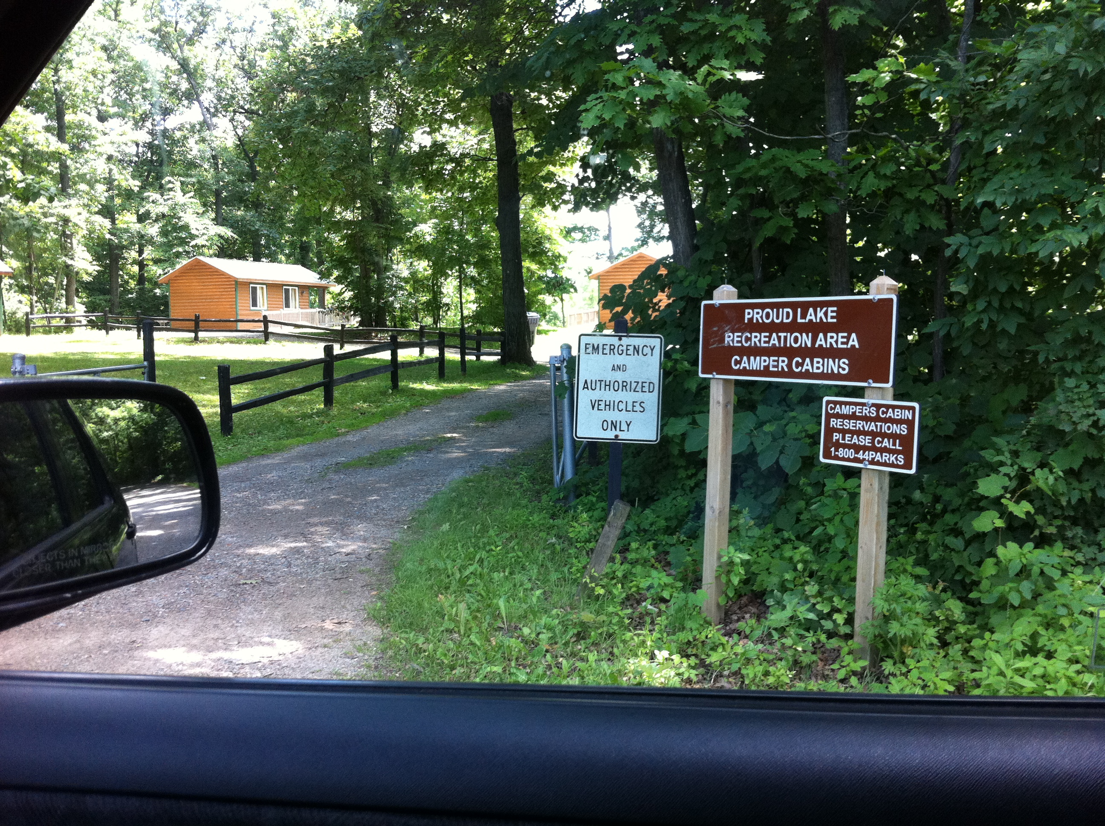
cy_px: 413
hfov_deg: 52.7
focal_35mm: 35
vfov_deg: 40.6
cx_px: 552
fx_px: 1116
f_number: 2.8
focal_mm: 3.85
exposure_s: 1/120
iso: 125
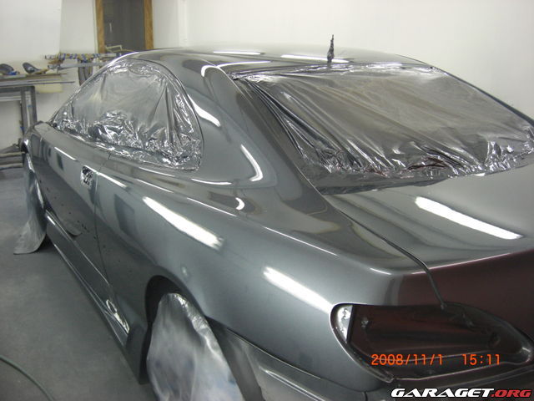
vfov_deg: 37.7
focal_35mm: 38
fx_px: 586
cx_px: 267
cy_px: 200
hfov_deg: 49.0
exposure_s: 1/60
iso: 400
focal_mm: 7.9
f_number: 2.8
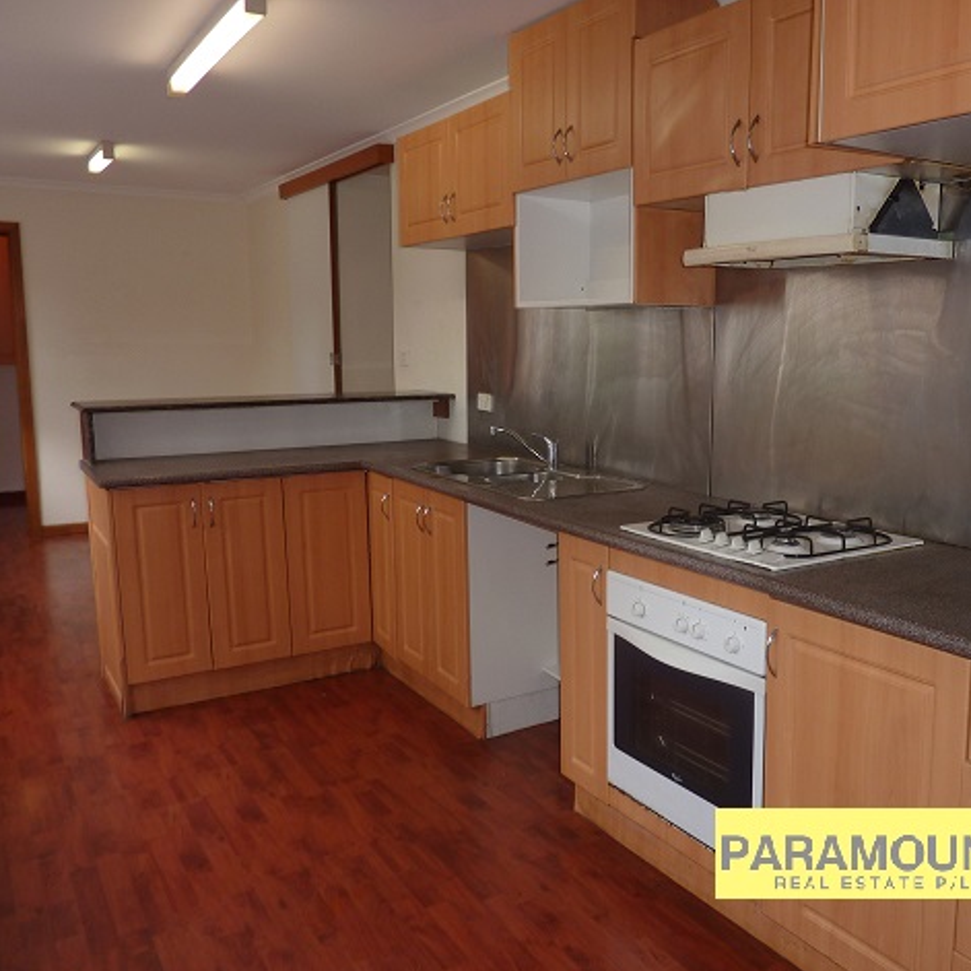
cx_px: 623
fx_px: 952
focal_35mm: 30
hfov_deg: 53.3
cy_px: 493
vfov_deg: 54.0
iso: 80
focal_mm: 4.1
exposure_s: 1/30
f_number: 3.3
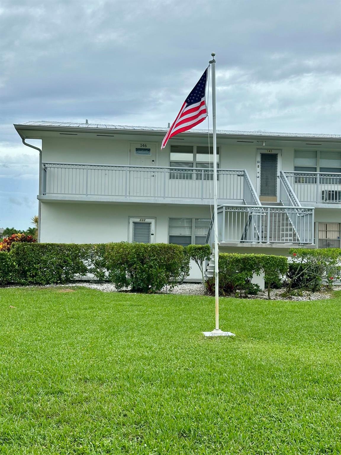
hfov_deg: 30.3
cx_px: 170
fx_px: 630
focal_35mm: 48
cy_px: 228
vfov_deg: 39.7
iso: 64
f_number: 1.78
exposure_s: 1/1783
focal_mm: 6.86
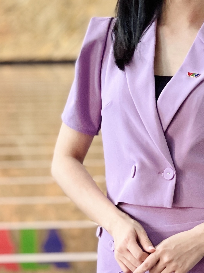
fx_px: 1509
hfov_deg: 7.7
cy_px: 79
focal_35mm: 192
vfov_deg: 10.3
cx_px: 159
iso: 125
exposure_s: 1/33
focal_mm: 9
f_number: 2.8
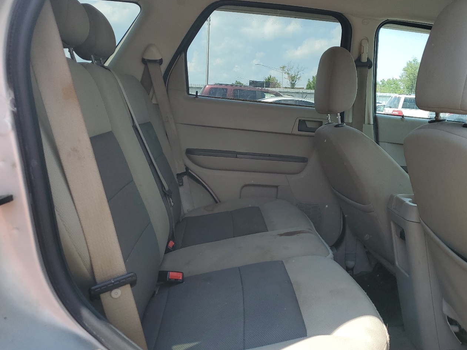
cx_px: 261
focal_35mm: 33
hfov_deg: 55.2
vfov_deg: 42.9
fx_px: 445
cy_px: 179
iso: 50
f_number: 1.5
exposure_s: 1/833
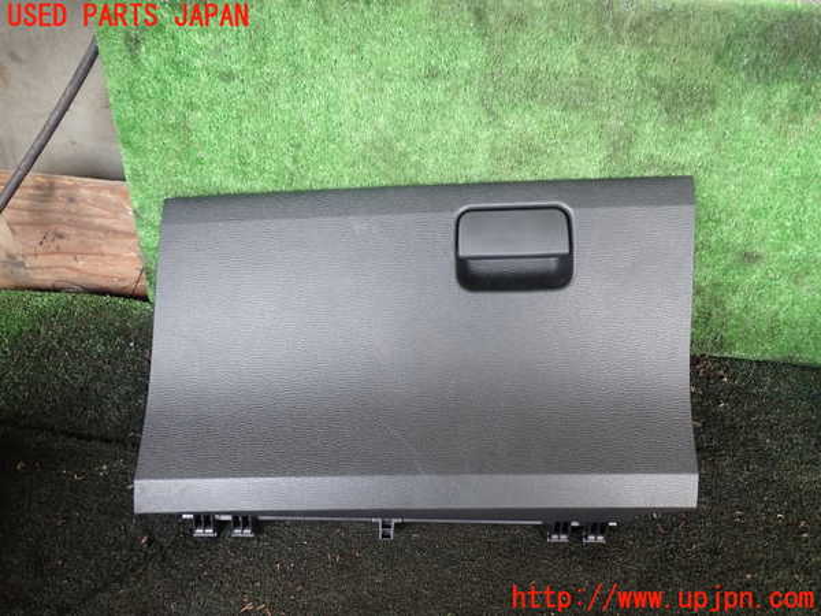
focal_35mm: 30
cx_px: 410
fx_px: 712
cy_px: 308
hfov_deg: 60.0
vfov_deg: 46.8
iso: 200
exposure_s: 1/50
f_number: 2.3
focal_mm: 5.4
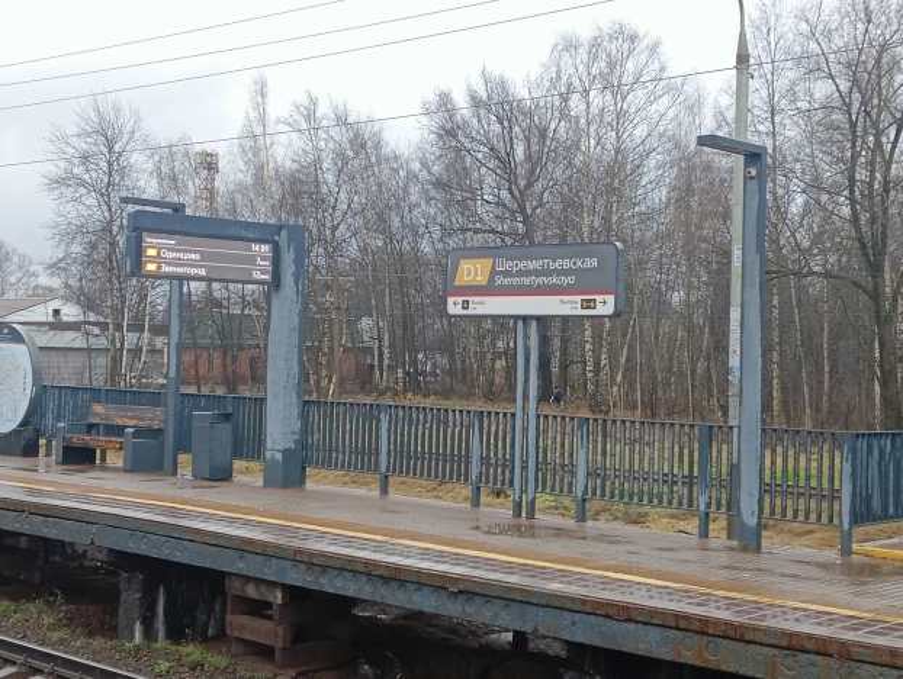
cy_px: 340
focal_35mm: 54
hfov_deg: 35.5
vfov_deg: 27.1
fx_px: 1410
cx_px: 452
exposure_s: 1/100
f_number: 1.8
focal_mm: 4.05
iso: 100
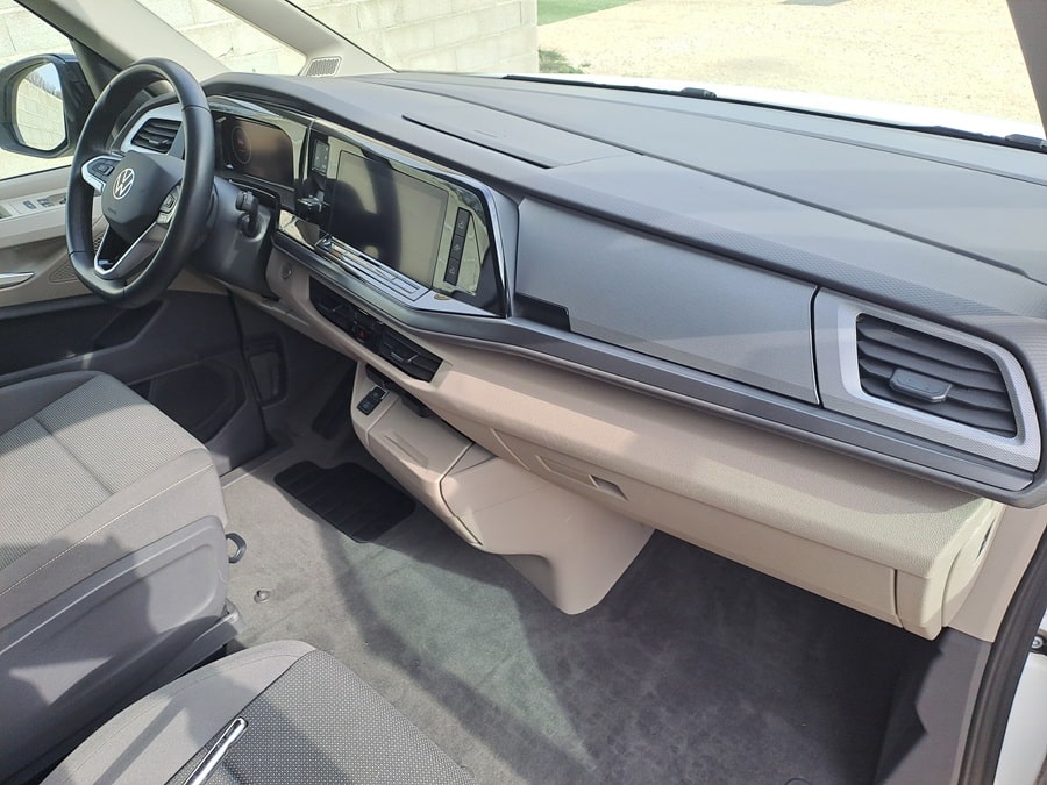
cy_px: 392
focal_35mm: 25
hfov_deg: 69.4
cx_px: 524
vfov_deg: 54.9
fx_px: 756
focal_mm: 4.65
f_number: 1.8
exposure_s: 1/290
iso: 32
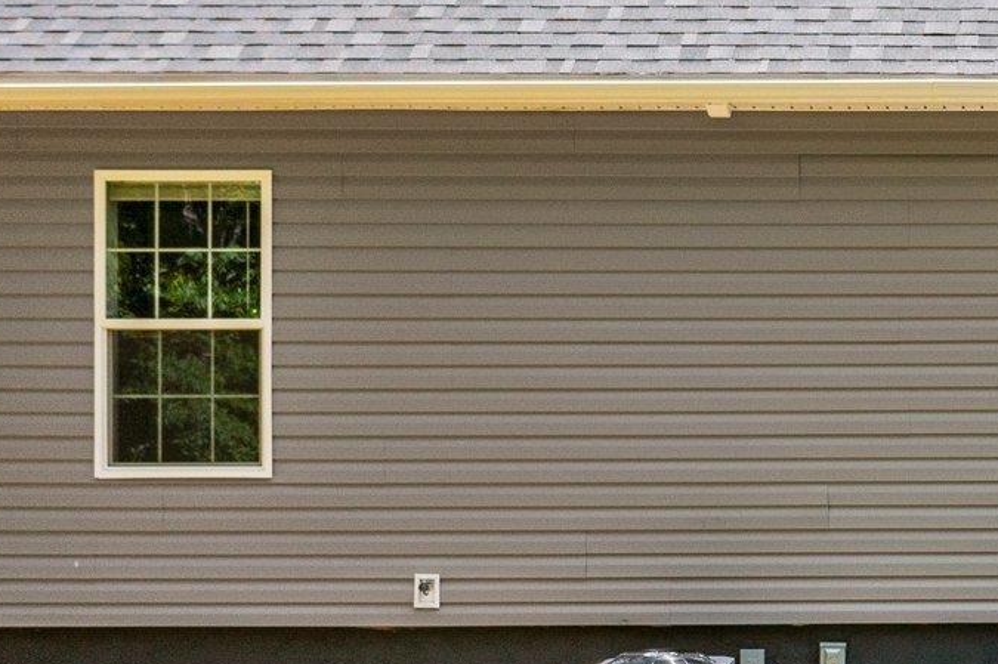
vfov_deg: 16.0
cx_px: 1257
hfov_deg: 21.8
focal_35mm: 85
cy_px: 321
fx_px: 2355
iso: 100
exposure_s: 1/80
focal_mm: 10.26
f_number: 2.8
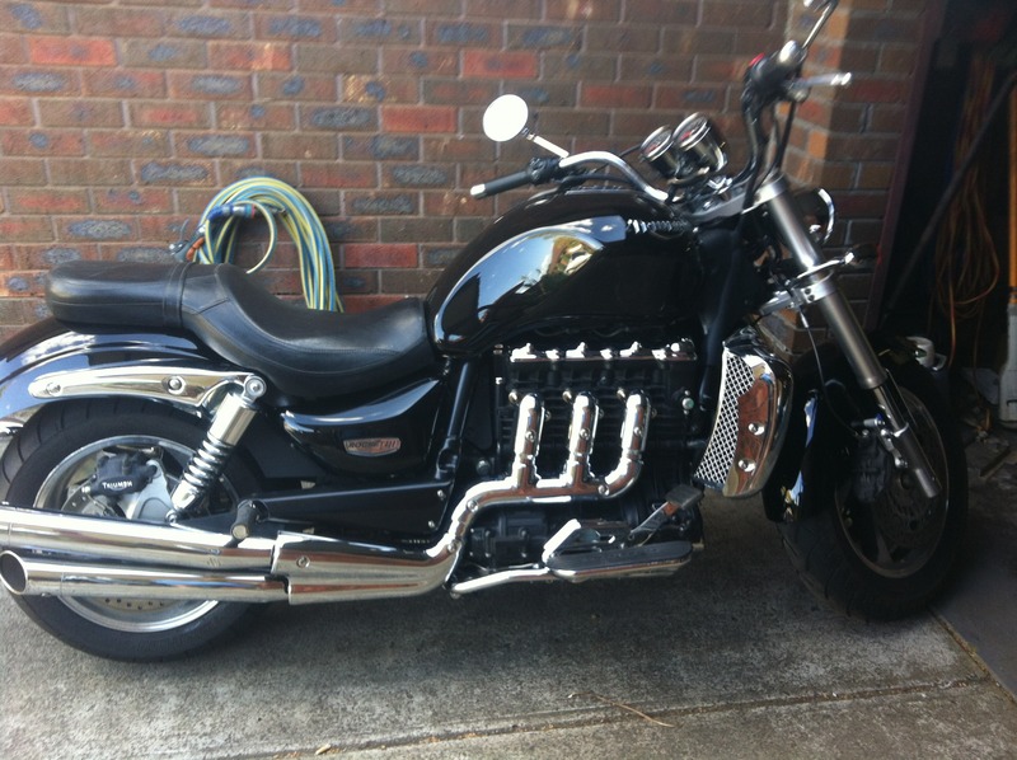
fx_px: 1027
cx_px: 508
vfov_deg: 40.6
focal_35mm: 35
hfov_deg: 52.7
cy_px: 380
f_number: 2.8
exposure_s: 1/40
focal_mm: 3.85
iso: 80
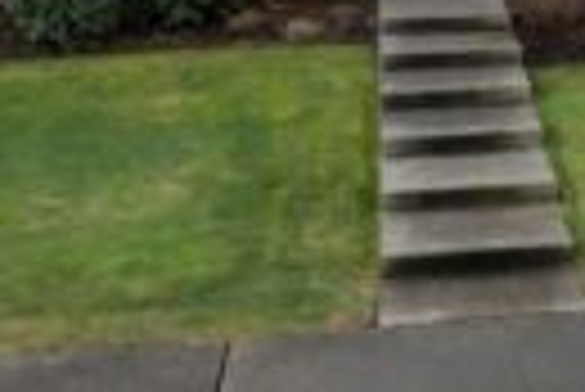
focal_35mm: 86
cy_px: -113
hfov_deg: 21.7
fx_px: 1399
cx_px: 720
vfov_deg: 15.2
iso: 400
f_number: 7.1
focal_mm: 10.26
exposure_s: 1/120
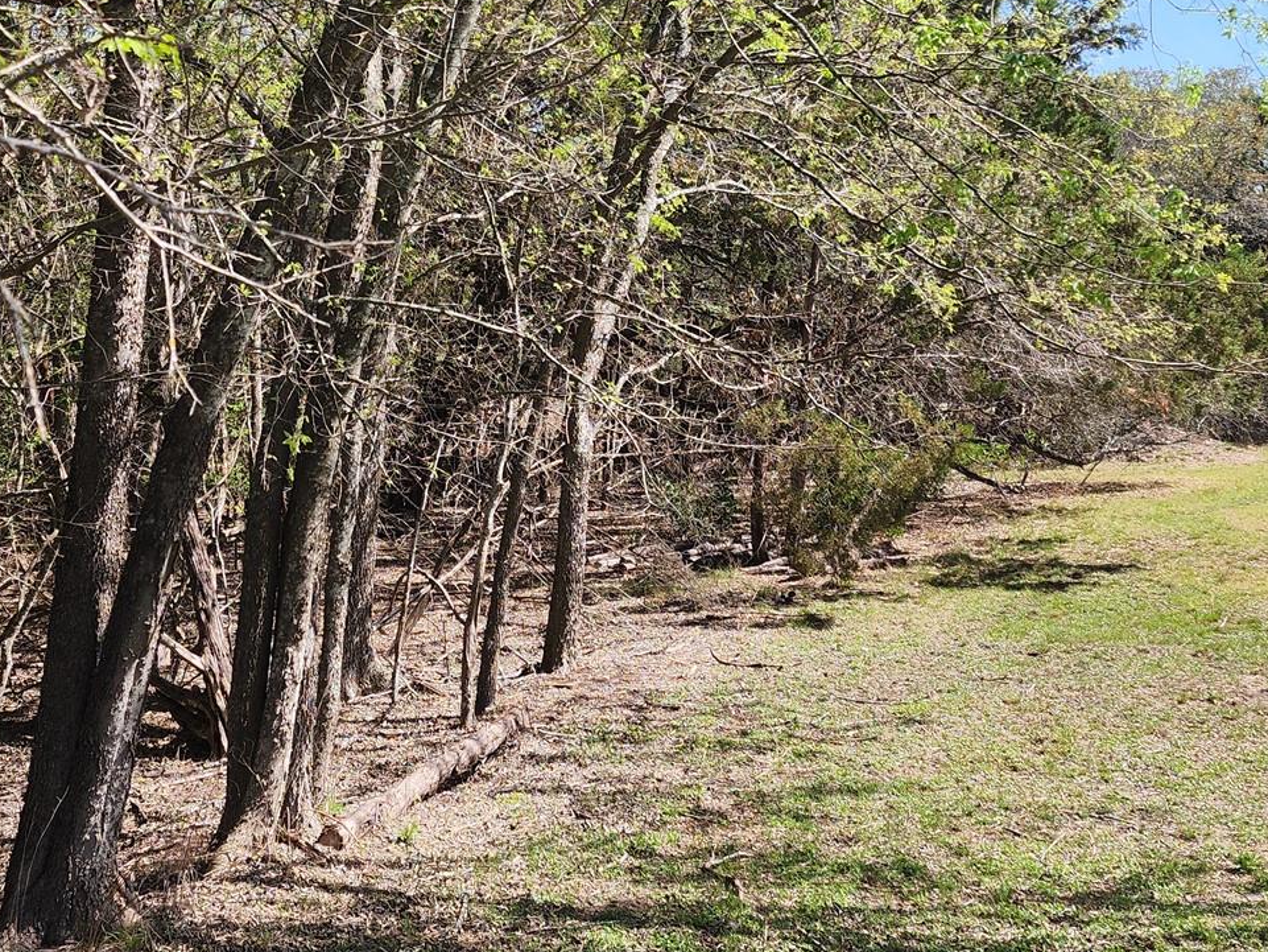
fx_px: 1795
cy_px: 86
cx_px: 497
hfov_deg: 38.7
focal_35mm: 49
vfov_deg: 28.5
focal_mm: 6.4
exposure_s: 1/485
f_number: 1.8
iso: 12
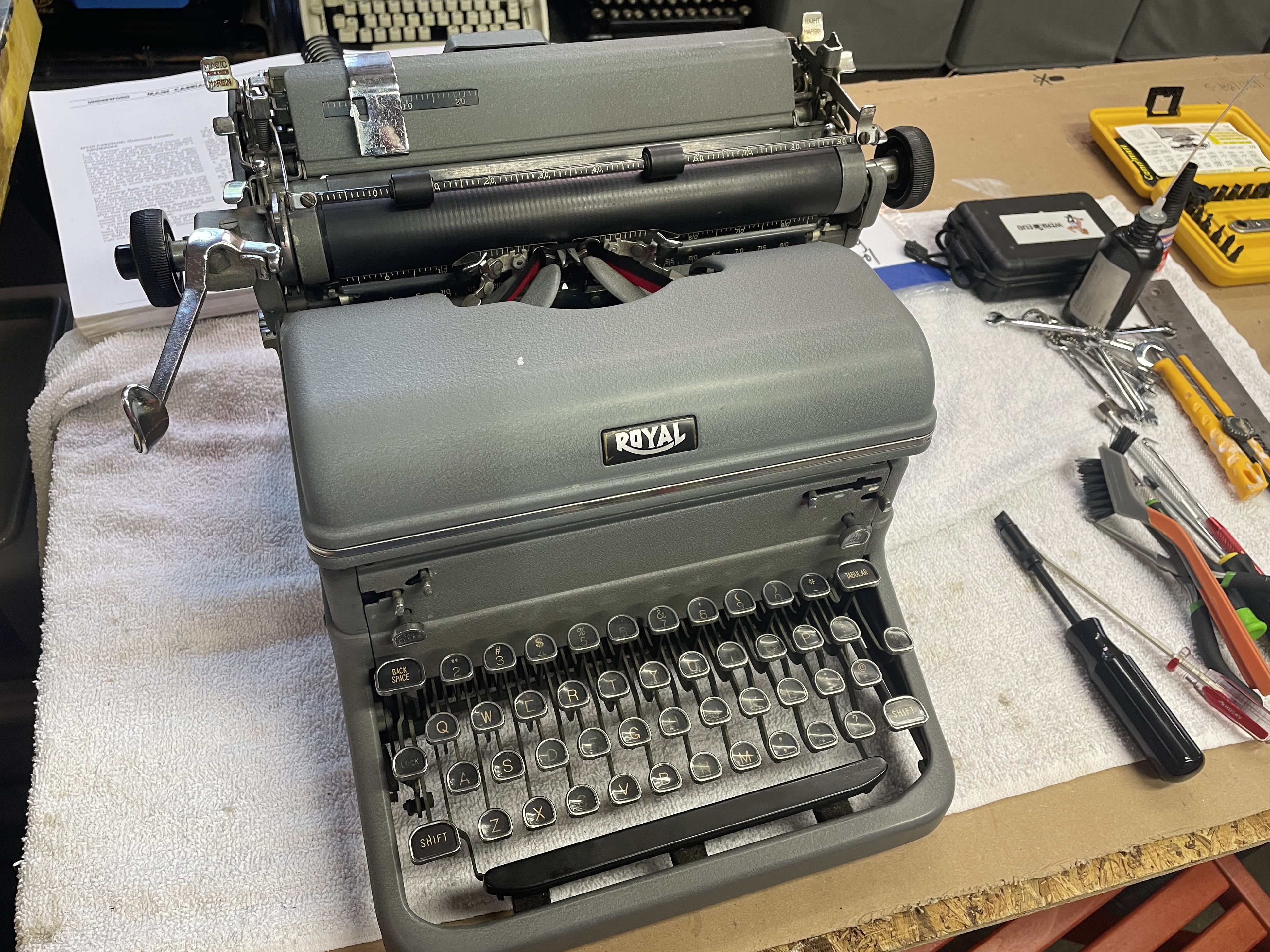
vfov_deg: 51.4
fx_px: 991
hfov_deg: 65.3
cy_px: 480
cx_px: 625
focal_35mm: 27
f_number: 1.6
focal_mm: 4.2
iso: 100
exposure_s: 1/60
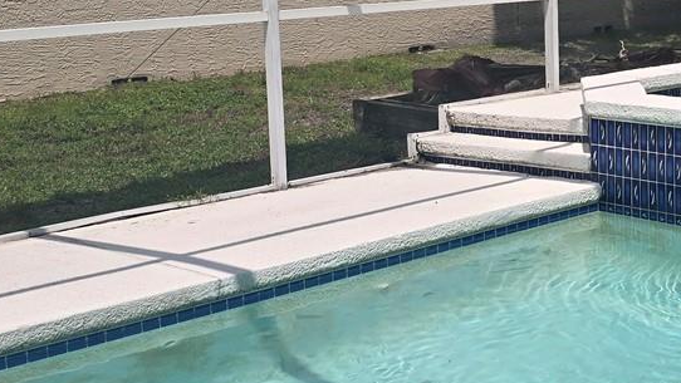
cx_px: 549
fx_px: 1336
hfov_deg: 28.0
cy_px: 141
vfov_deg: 16.3
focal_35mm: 74
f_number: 1.7
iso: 12
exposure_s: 1/1252
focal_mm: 6.3
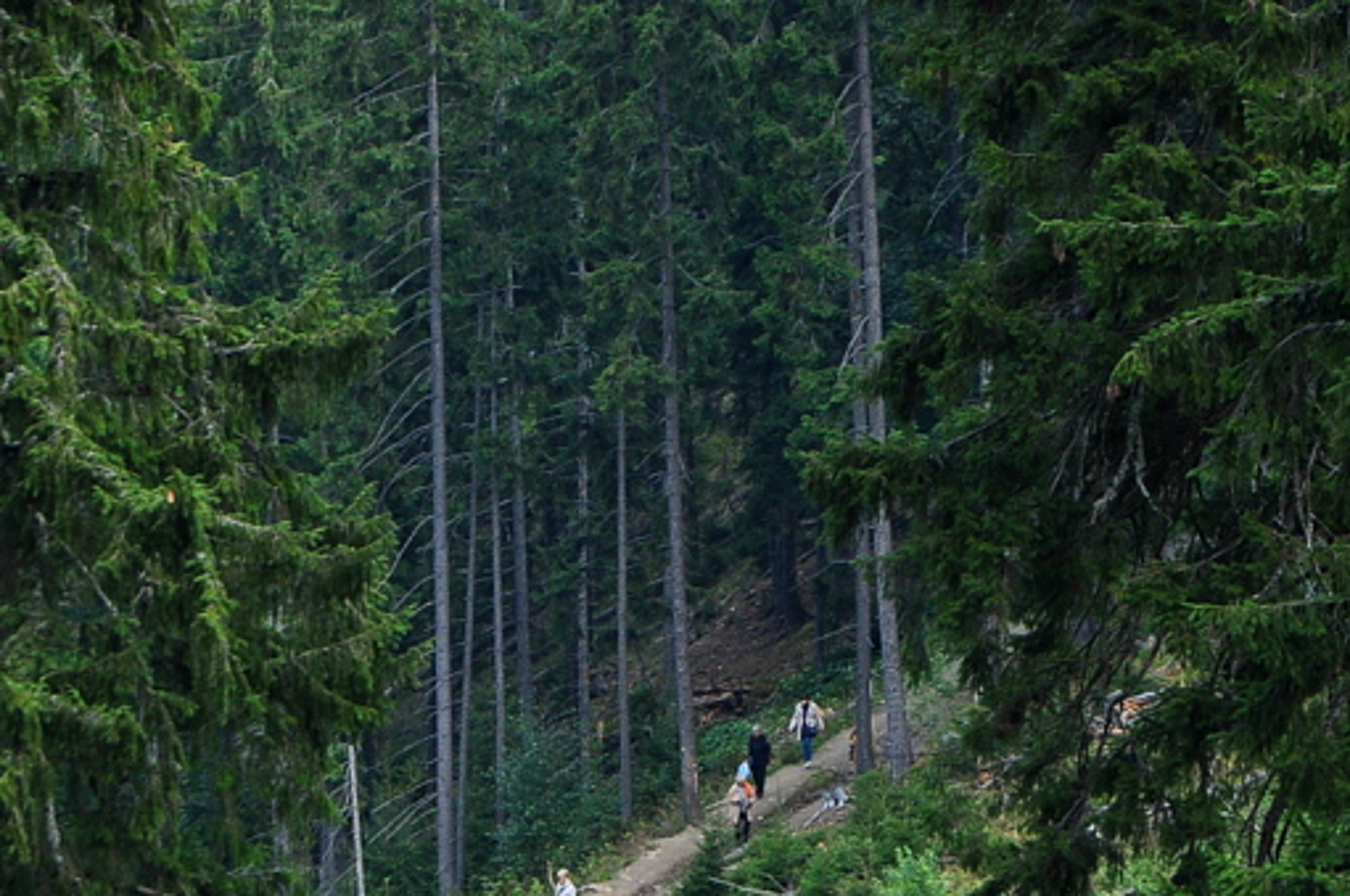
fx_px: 13860
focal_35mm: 370
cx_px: 528
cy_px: 741
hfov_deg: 5.6
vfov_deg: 3.7
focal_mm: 105
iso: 400
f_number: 5.6
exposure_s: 1/200
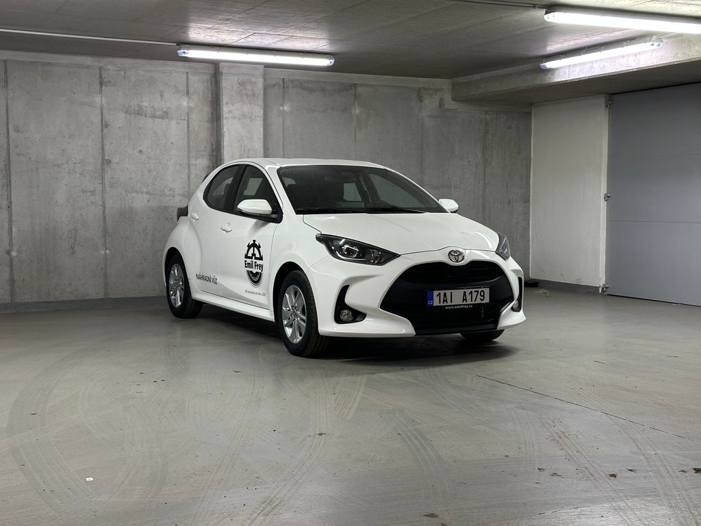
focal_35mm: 48
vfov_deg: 30.3
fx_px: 972
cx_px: 350
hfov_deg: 39.7
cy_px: 263
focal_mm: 6.86
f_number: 1.78
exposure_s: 1/50
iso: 160
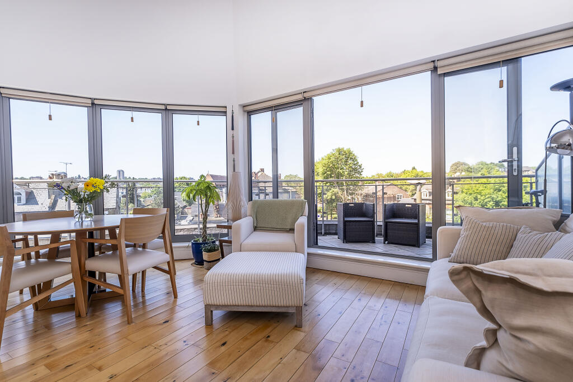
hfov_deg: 96.7
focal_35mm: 16
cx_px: 286
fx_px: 255
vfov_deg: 73.8
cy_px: 191
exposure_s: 1/200
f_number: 5
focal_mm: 10.5
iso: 250
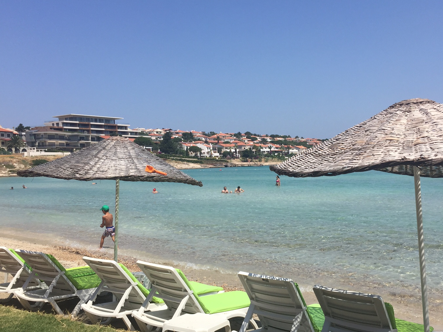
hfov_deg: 52.5
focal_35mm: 35
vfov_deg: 40.6
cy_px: 188
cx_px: 246
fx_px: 448
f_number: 2.2
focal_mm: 4.15
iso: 32
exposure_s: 1/3049
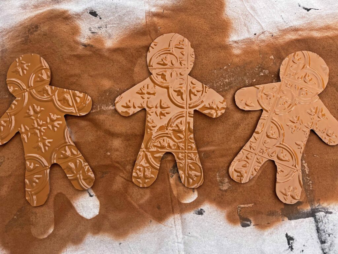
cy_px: 127
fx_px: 254
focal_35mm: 26
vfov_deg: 53.1
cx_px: 169
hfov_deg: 67.3
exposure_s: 1/666
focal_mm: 5.7
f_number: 1.5
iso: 50
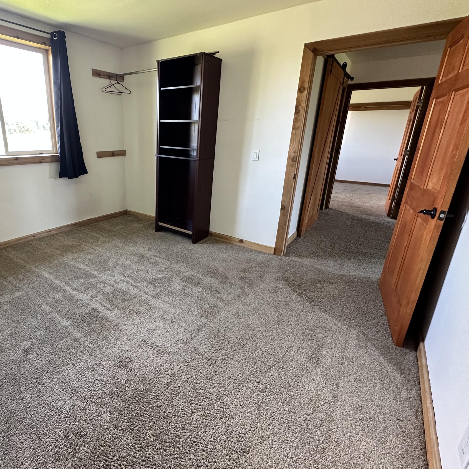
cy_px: 216
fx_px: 276
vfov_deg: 80.6
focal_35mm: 18
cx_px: 168
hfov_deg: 78.8
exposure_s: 1/60
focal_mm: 2.22
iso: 320
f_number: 2.2
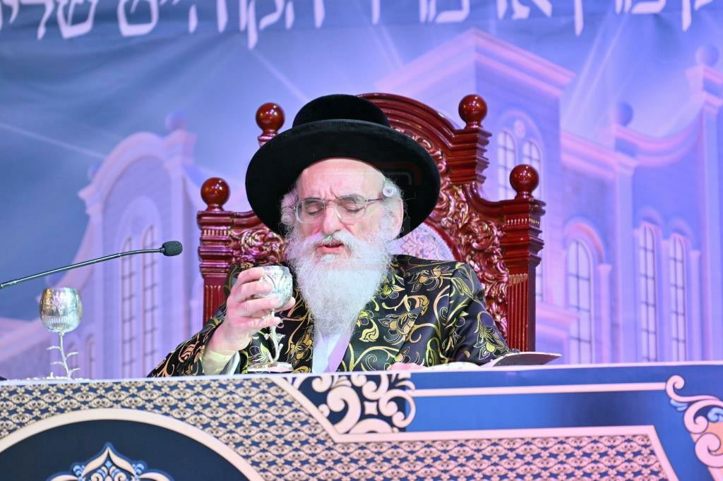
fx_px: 6023
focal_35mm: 300
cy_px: 240
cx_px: 362
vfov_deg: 4.6
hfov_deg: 6.9
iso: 320
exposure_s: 1/200
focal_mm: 200
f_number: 2.8
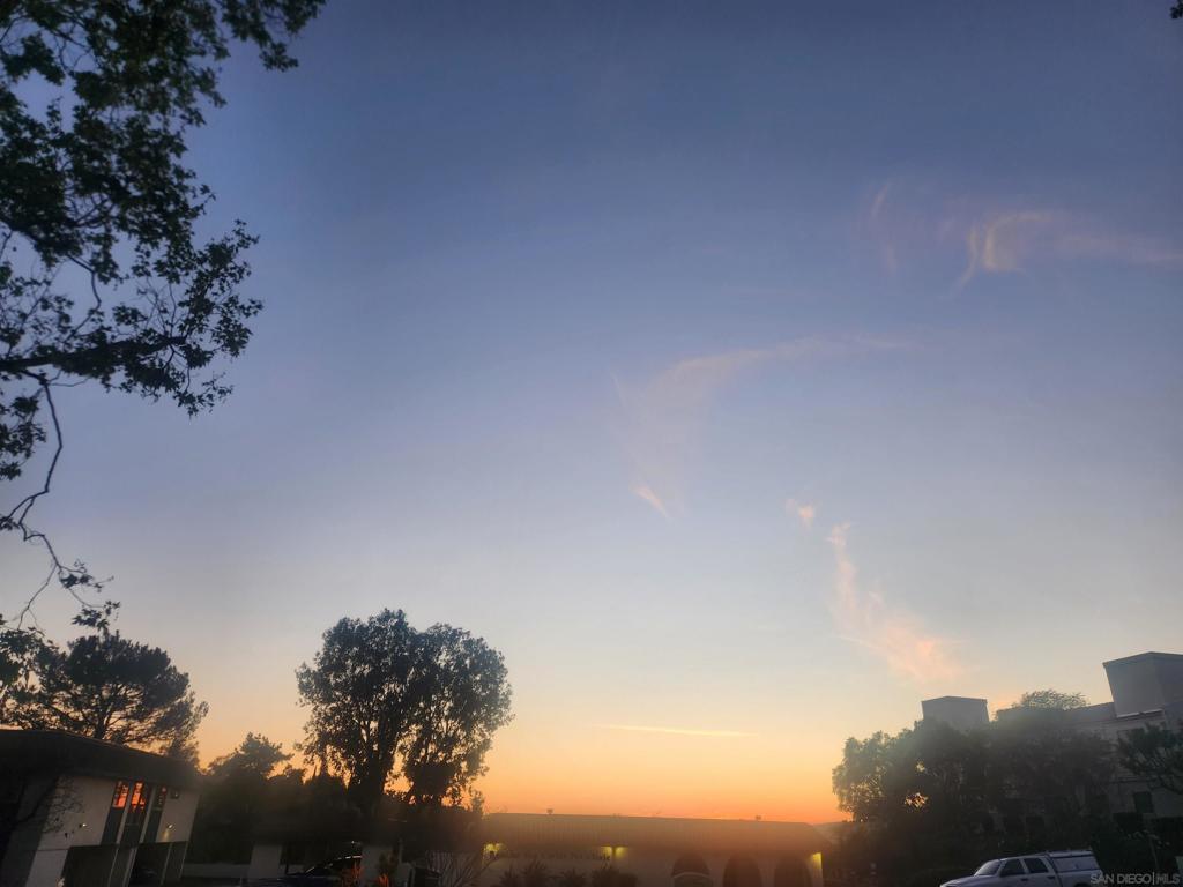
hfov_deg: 73.9
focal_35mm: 23
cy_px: 444
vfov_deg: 58.9
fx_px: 786
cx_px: 592
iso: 25
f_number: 1.8
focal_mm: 5.4
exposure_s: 1/180
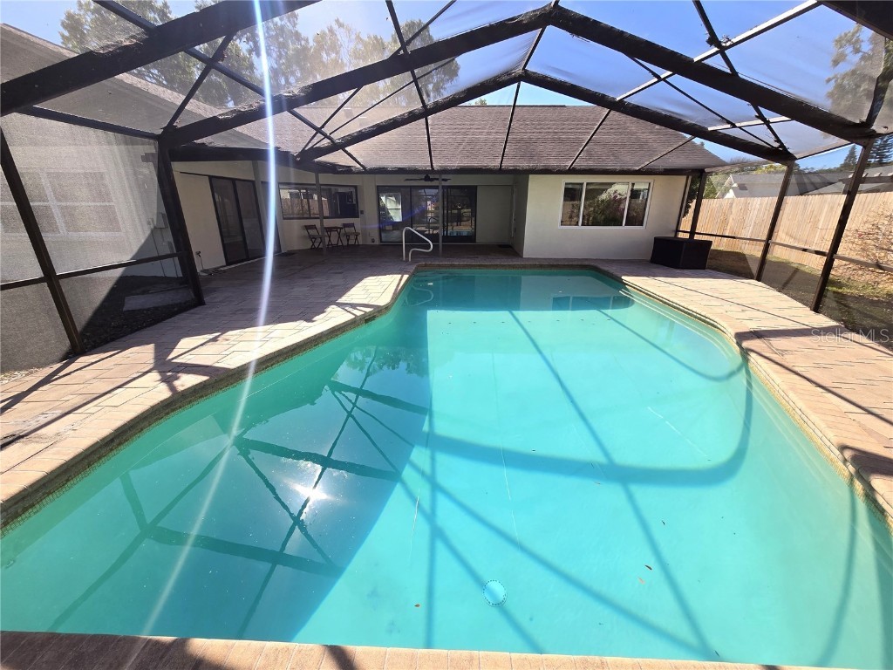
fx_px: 335
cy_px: 335
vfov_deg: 89.9
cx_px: 446
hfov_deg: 106.2
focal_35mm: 13
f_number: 2.2
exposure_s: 1/734
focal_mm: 2.2
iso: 50
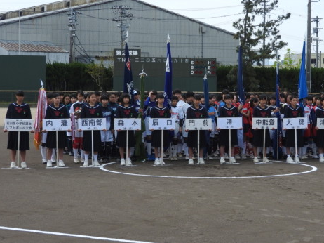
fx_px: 851
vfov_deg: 16.2
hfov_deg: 21.5
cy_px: 114
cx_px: 195
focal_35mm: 91
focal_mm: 12.5
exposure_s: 1/400
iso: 100
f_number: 4.5
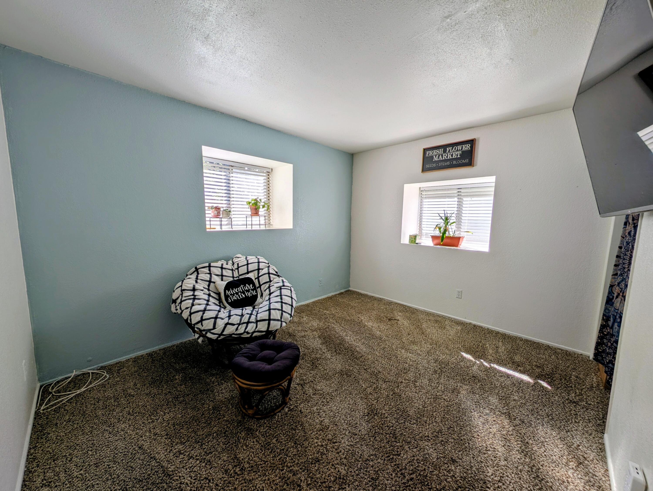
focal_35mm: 12
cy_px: 246
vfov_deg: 94.6
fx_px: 227
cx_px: 326
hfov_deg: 110.5
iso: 40
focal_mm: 2.23
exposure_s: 1/419
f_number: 1.95
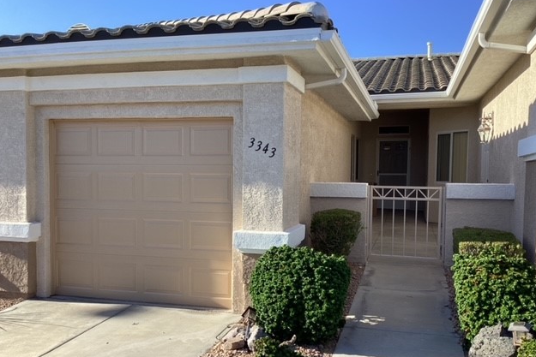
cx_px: 269
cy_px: 194
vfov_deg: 40.0
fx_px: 491
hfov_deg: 57.2
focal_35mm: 33
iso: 25
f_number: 2.4
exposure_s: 1/529
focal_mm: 3.3
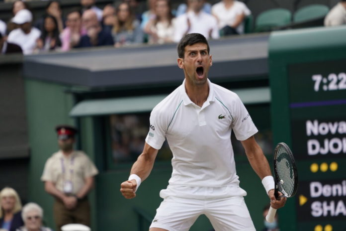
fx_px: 2883
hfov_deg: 6.9
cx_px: 173
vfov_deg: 4.6
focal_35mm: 300
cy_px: 116
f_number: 5.6
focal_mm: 300
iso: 1250
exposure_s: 1/800
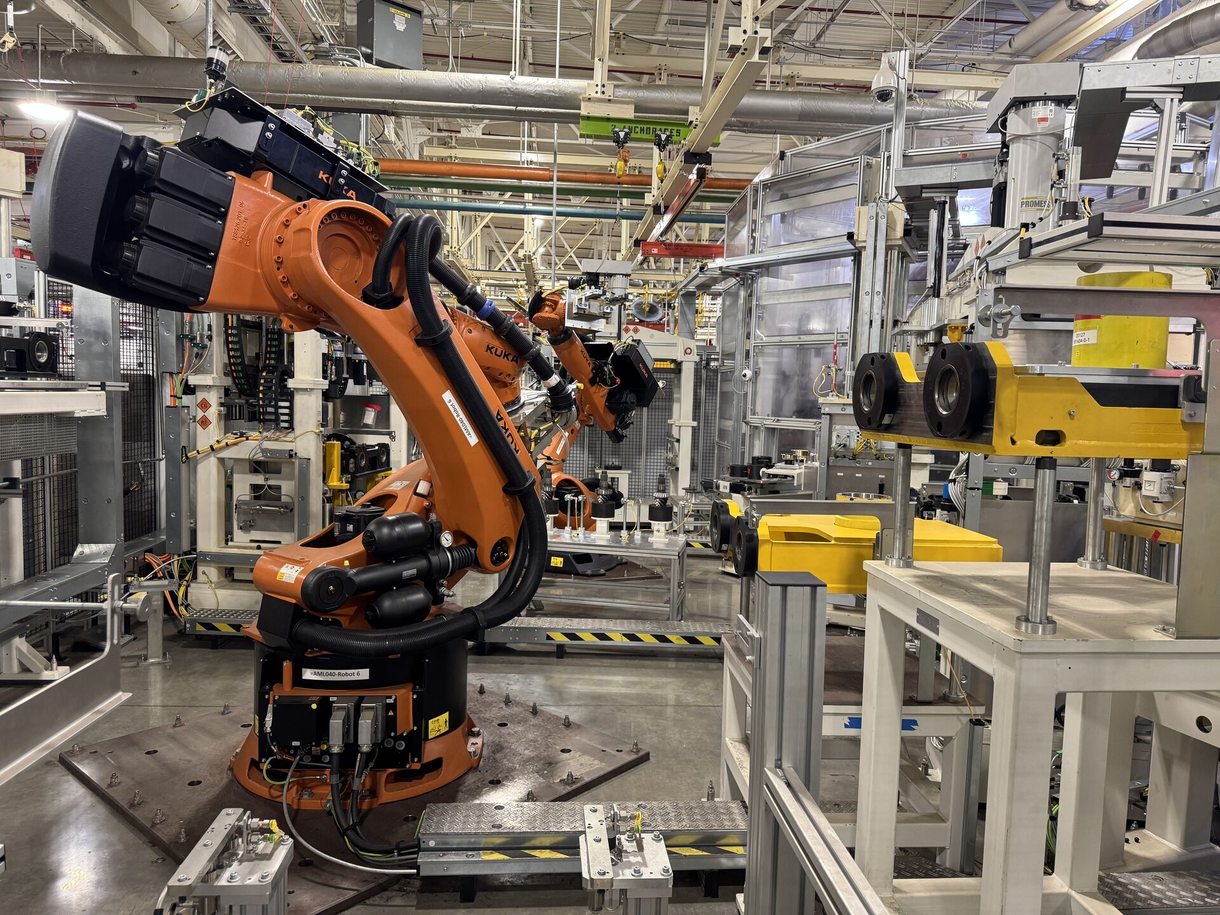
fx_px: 846
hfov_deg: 71.6
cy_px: 458
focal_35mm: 24
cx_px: 610
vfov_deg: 56.8
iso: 250
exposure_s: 1/60
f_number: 1.78
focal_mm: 6.76
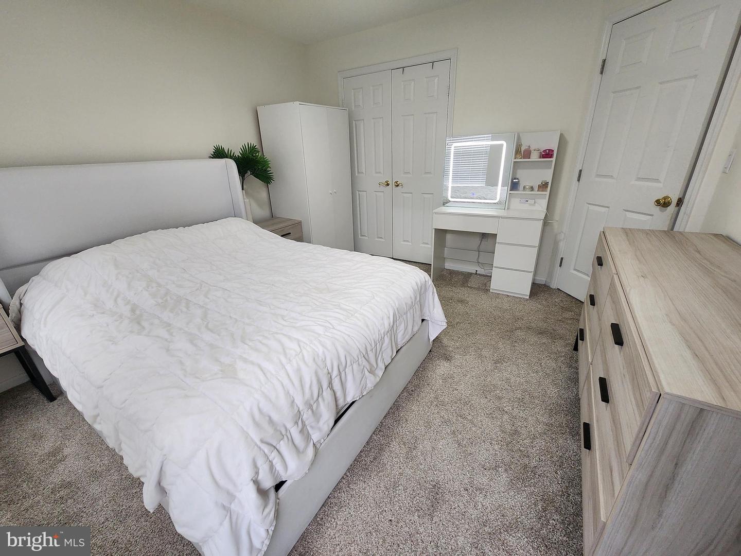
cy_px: 278
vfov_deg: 89.9
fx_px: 278
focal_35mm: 13
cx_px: 370
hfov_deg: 106.2
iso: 160
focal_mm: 2.2
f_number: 2.2
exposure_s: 1/60
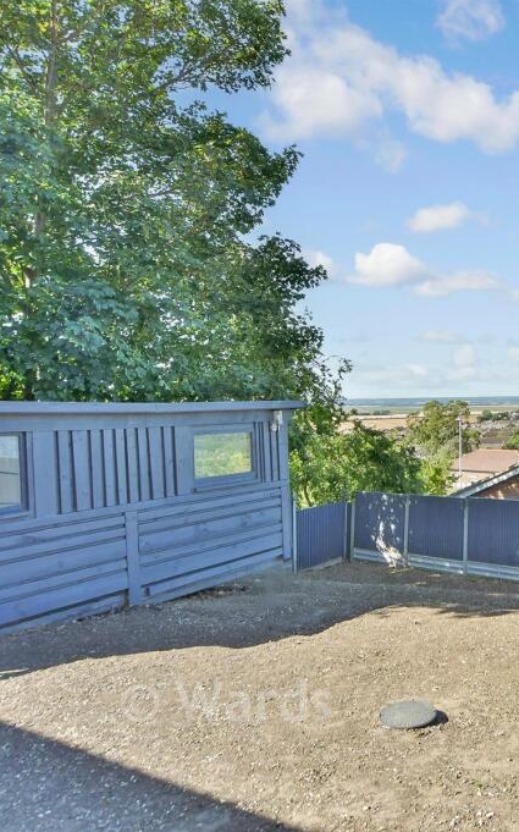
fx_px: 521
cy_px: 416
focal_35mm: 23
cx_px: 526
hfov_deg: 44.5
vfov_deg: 77.2
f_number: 10
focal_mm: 10
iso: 500
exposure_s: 1/400
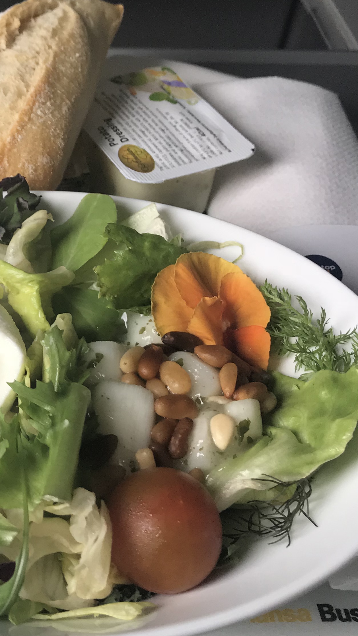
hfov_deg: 20.7
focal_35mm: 55
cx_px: -45
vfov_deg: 37.8
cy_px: 286
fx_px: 928
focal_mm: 3.99
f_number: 1.8
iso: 32
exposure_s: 1/100
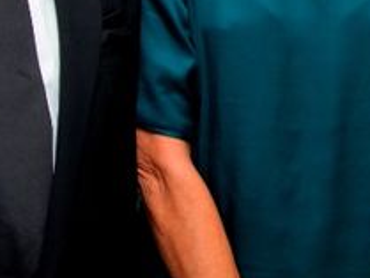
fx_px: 1465
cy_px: -97
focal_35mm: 137
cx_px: 268
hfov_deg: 14.3
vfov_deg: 10.6
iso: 1000
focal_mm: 38
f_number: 6.3
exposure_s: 1/160
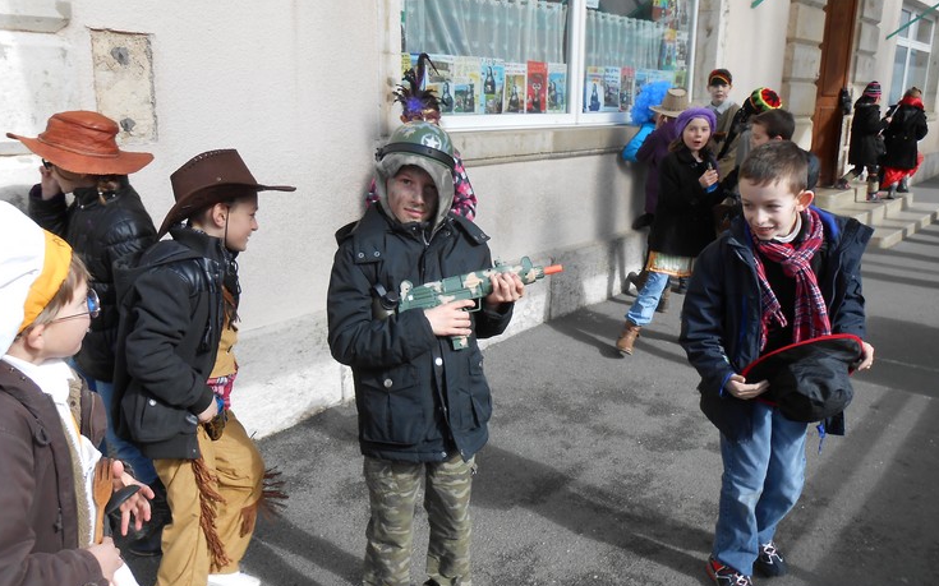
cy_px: 310
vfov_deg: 41.8
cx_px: 433
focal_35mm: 30
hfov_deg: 62.8
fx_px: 768
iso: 80
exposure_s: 1/320
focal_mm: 4.6
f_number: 3.5
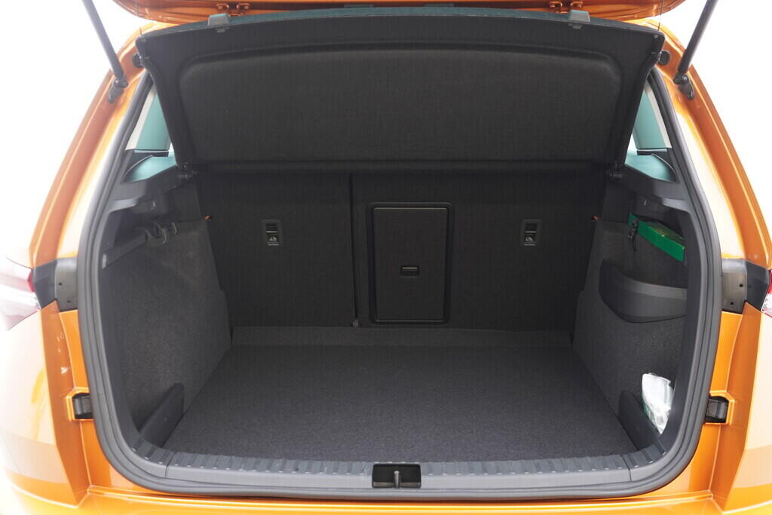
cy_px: 258
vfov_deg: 36.9
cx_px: 386
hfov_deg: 53.1
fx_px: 772
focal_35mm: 36
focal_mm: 24
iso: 500
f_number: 2.8
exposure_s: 1/40
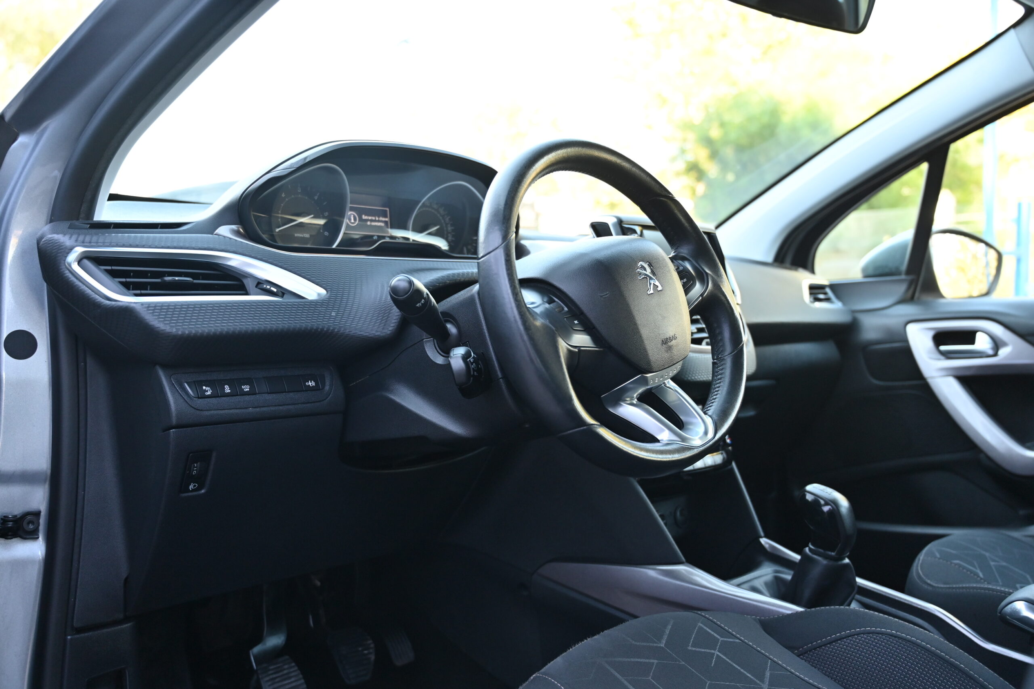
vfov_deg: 40.0
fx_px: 948
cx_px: 517
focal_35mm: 33
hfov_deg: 57.2
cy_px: 344
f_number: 4
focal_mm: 33
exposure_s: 1/125
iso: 800
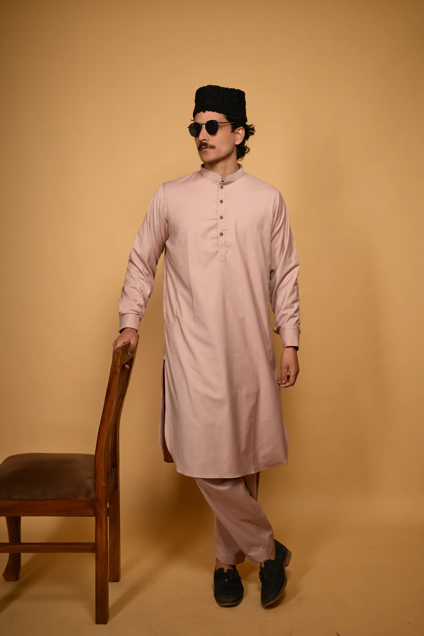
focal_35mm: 43
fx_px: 760
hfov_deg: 31.2
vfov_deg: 45.4
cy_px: 318
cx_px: 212
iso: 125
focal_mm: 43
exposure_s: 1/200
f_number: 7.1
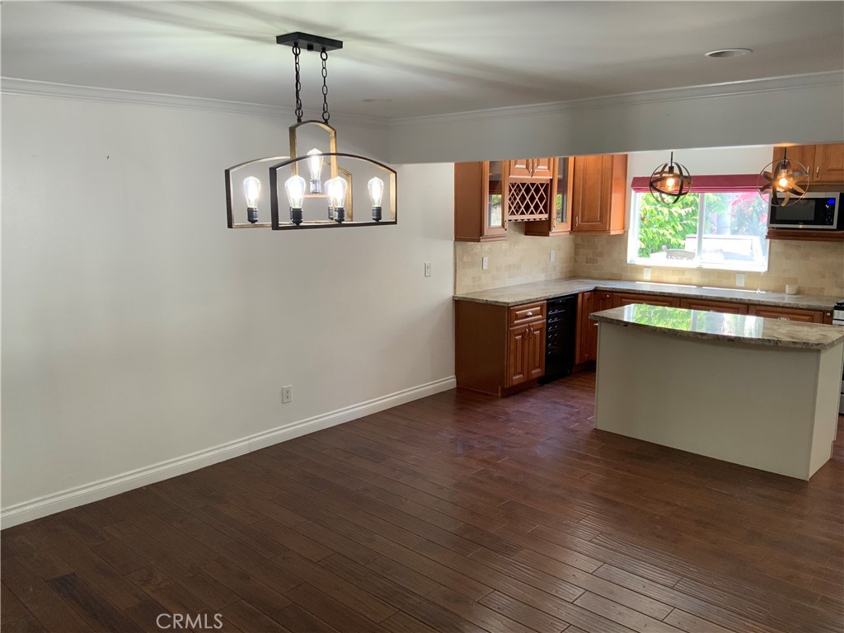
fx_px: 707
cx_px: 422
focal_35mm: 29
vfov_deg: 48.2
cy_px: 316
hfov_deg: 61.7
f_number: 1.8
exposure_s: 1/60
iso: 80
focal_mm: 3
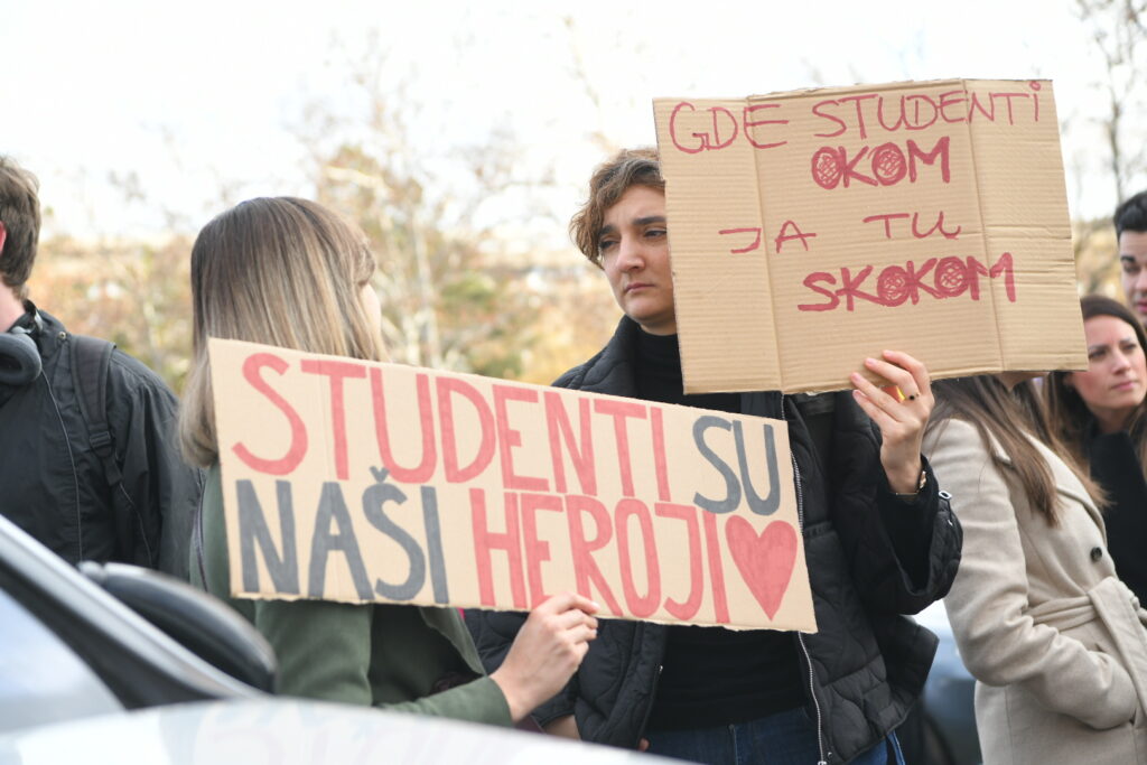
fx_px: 2230
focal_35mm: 70
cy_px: 382
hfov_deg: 28.8
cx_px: 574
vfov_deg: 19.5
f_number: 4
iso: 500
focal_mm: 70
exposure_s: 1/640
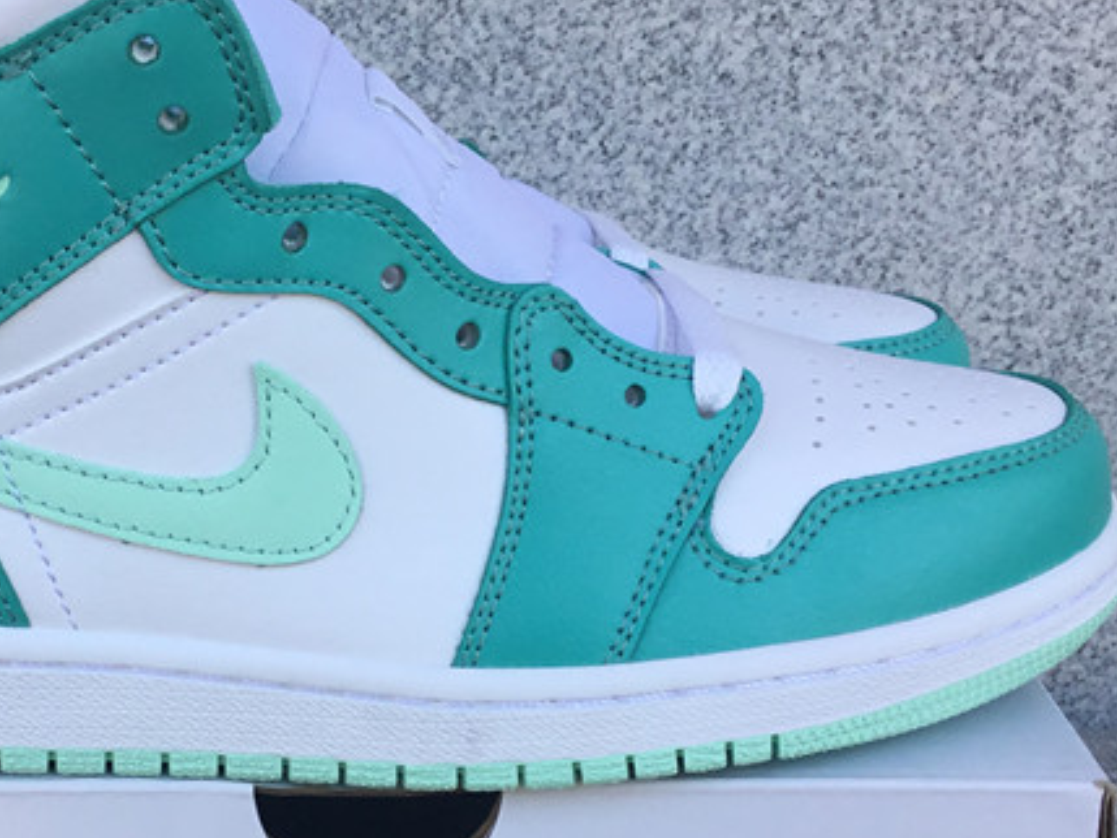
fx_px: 2098
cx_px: 359
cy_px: 600
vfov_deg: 22.4
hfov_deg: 29.6
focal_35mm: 65
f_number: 2.4
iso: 25
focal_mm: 3.3
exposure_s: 1/272
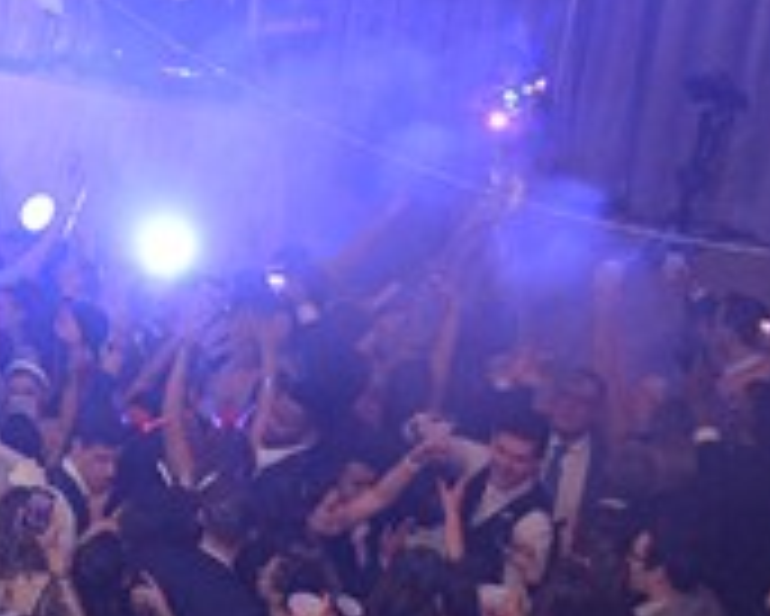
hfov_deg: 15.0
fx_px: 2508
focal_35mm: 110
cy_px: 362
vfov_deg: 14.0
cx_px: -653
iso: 2000
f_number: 3.5
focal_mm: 20
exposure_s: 1/60
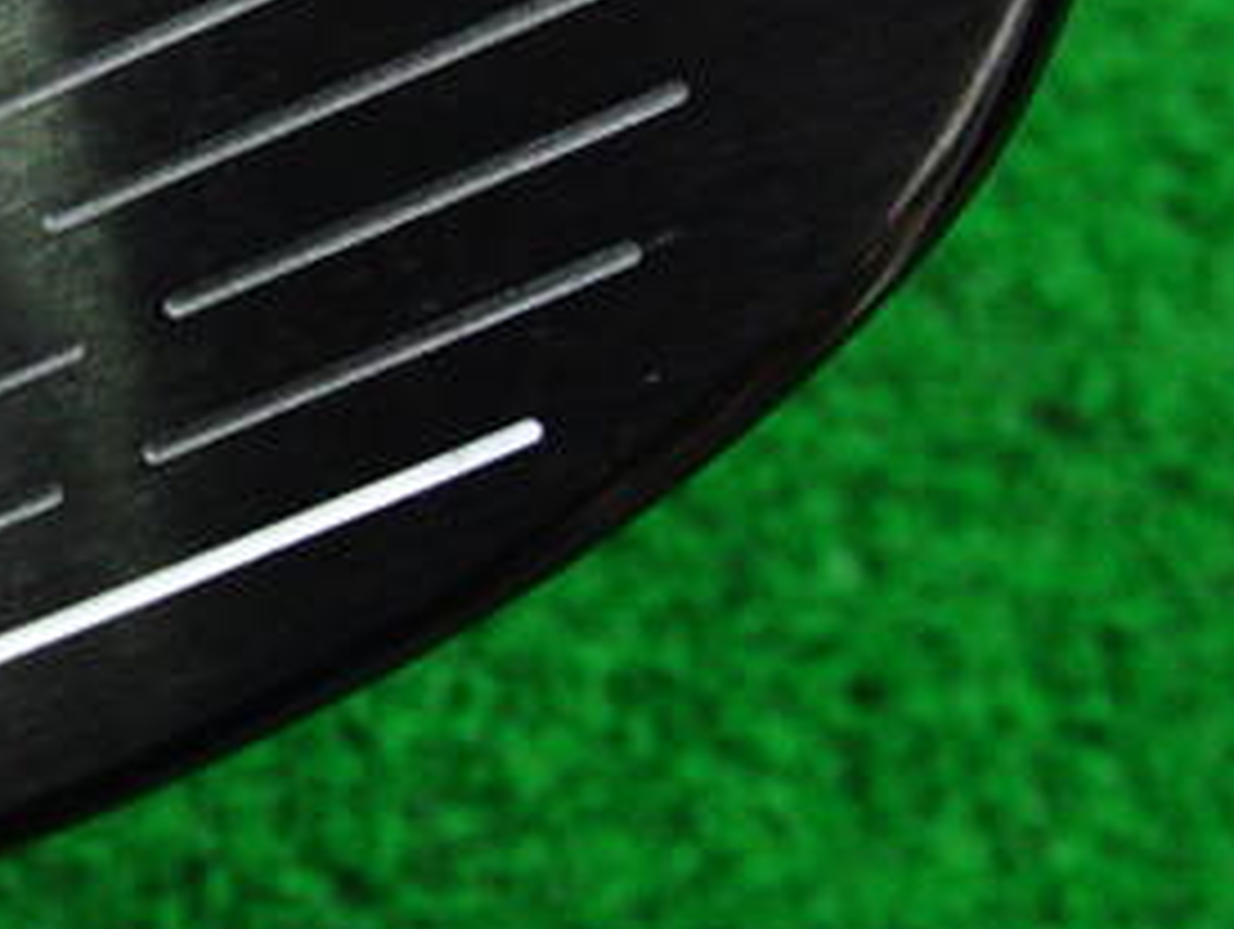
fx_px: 3070
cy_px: 238
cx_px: -45
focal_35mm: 86
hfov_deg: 21.8
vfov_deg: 17.1
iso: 400
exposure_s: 1/30
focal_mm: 6.42
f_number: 3.6
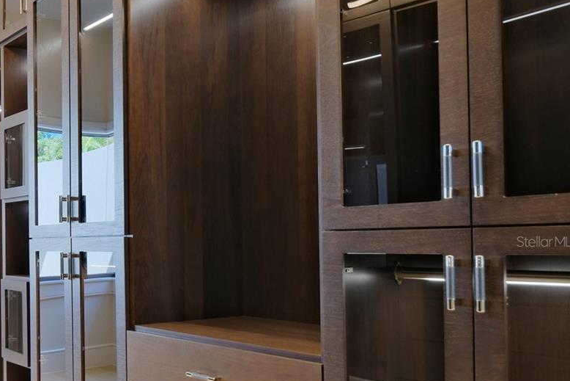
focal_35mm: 37
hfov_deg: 44.0
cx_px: -4
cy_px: 242
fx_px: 586
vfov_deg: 35.7
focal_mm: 12
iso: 640
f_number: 4
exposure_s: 1/60
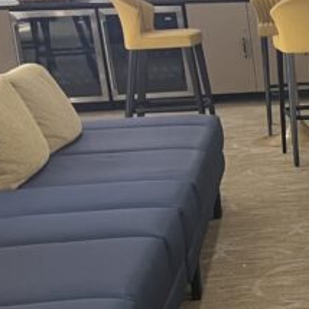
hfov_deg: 12.8
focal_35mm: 110
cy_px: 221
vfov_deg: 15.8
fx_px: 1111
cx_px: 697
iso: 80
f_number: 1.6
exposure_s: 1/60
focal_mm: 5.1
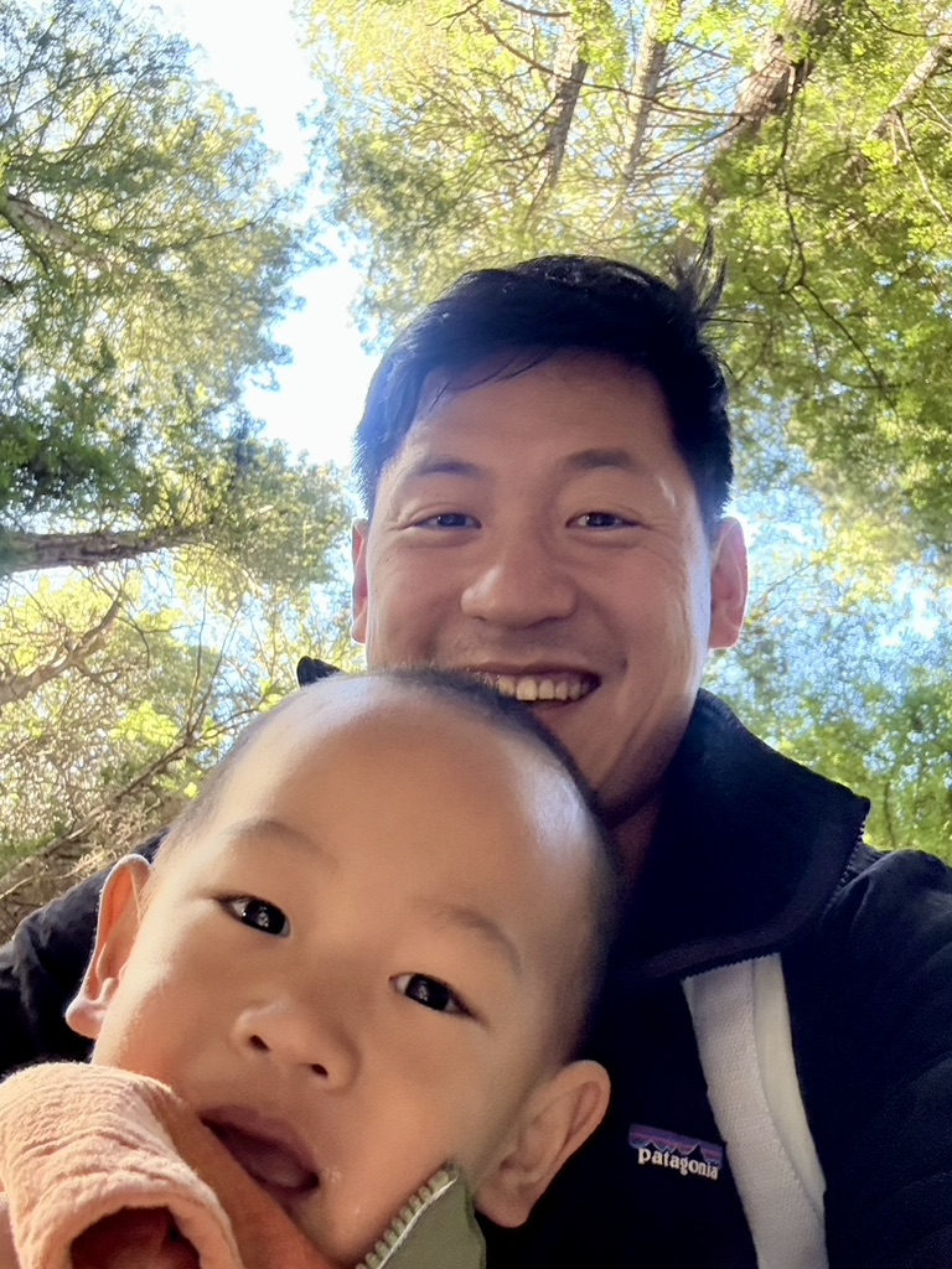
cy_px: 634
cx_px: 476
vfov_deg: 60.0
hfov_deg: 46.8
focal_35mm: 30
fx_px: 1100
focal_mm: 2.69
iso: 320
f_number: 1.9
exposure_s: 1/51
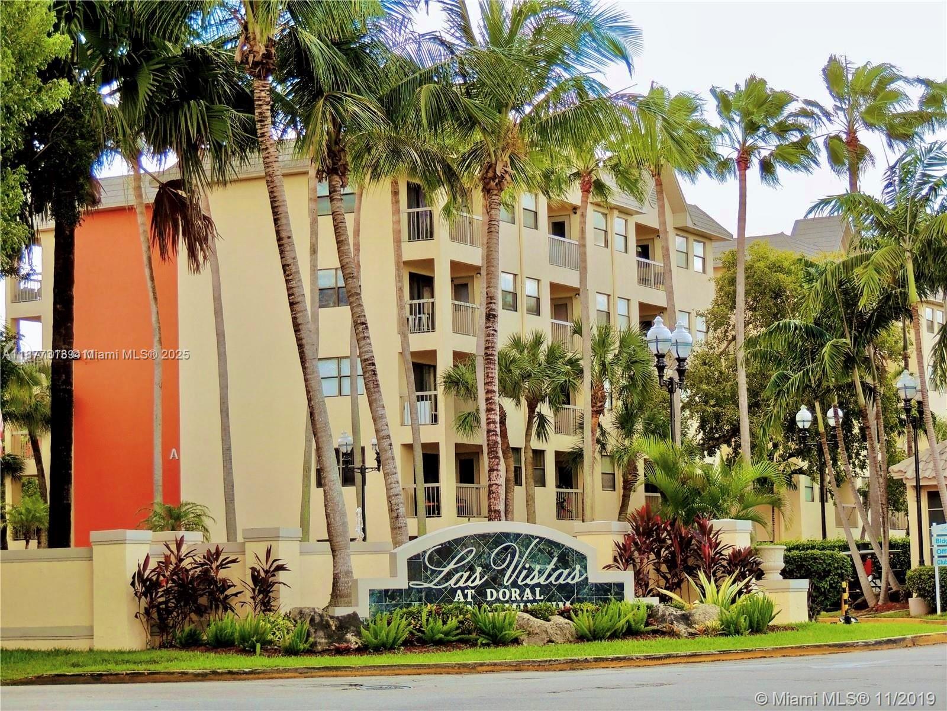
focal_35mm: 90
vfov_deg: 16.4
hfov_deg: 21.8
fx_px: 2462
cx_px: 474
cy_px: 356
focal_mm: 16
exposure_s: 1/250
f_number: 4.1
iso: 100
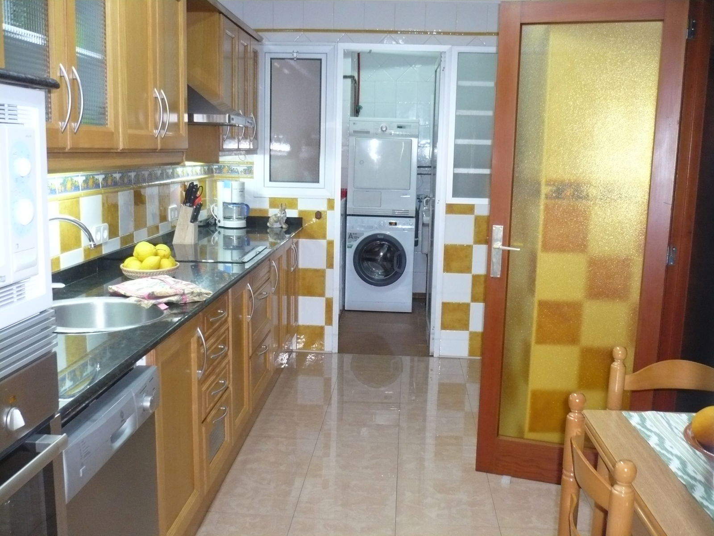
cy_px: 268
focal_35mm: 35
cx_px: 357
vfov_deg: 40.7
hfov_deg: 52.6
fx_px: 722
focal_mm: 5.8
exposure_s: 1/30
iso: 320
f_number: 2.8
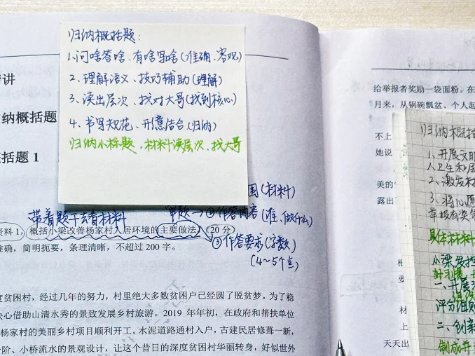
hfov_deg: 19.3
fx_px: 1399
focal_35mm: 102
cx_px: 195
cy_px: 282
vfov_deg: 14.4
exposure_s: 1/100
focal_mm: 6.86
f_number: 1.78
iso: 80
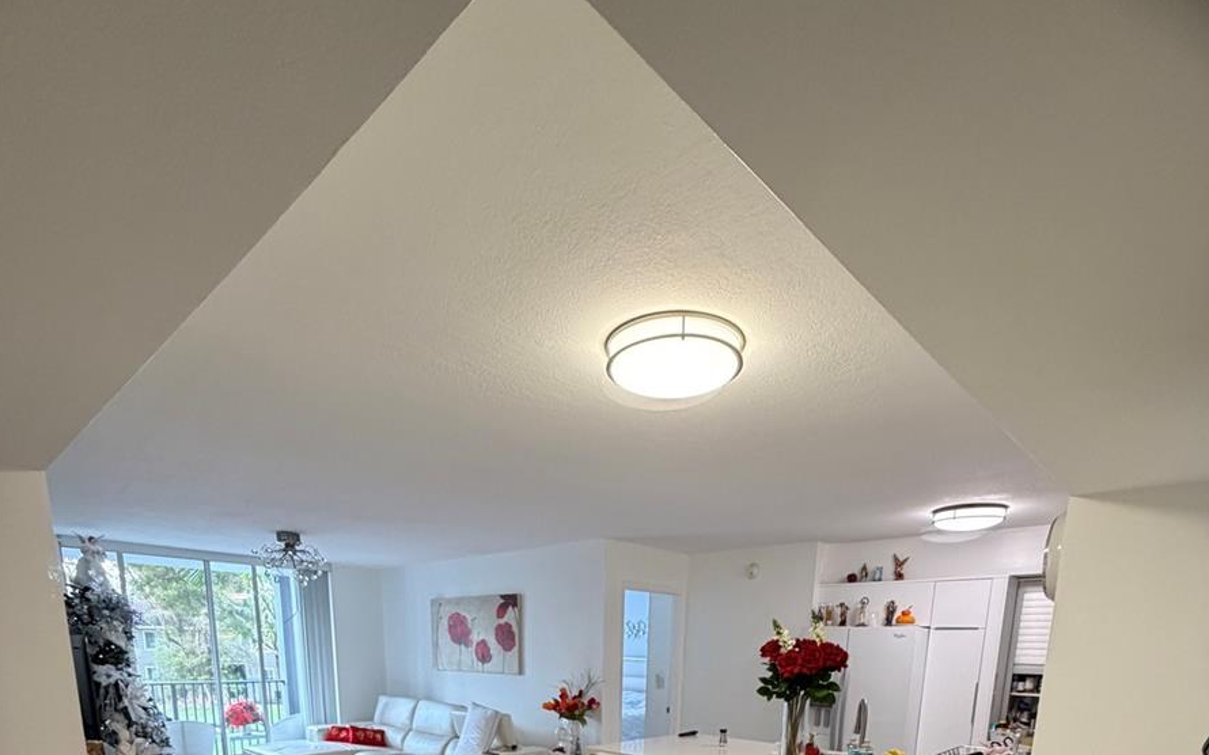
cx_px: 603
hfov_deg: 85.1
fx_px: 659
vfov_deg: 47.3
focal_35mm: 20
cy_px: 788
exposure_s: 1/60
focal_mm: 2.22
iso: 400
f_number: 2.2
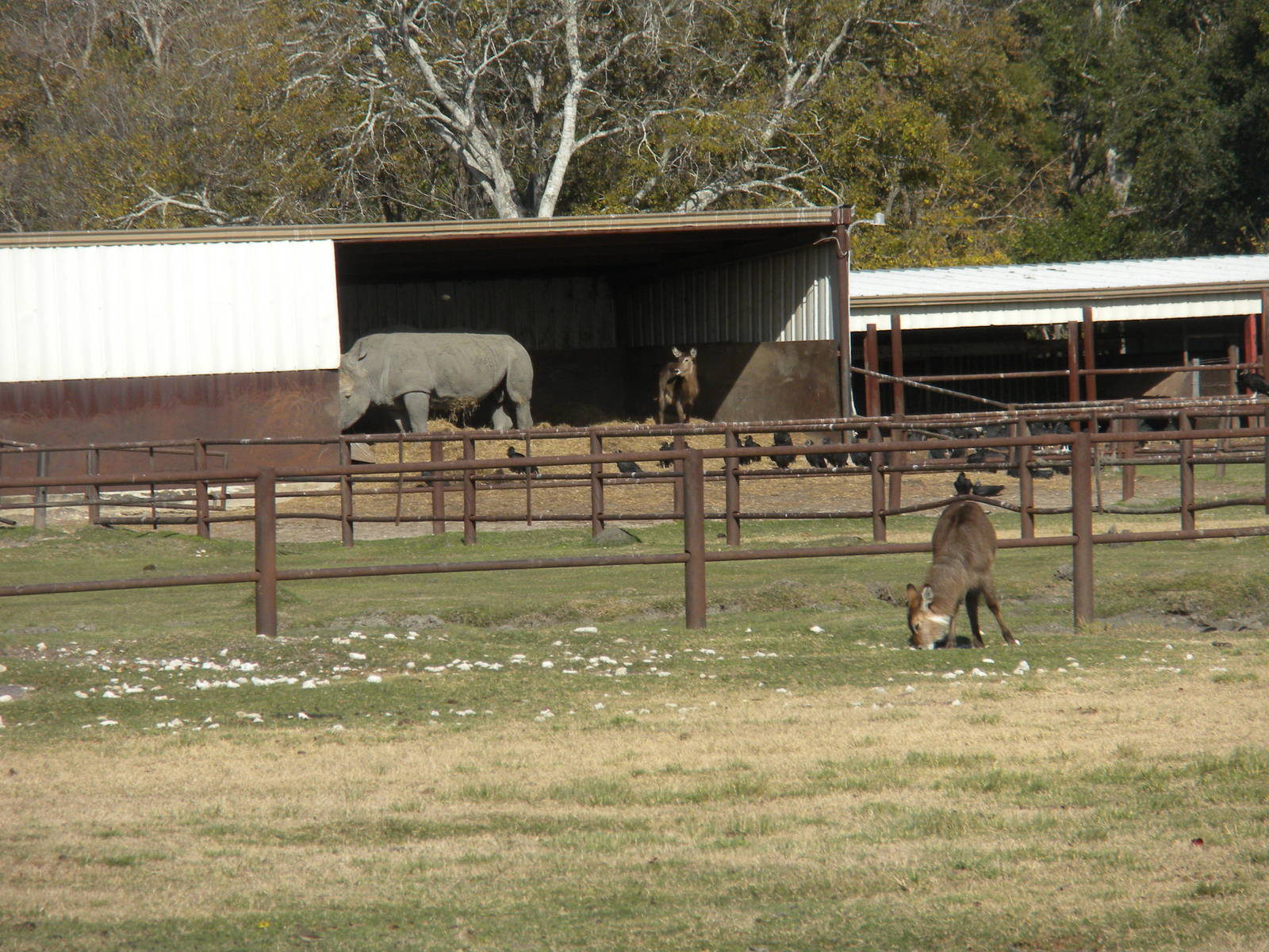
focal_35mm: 260
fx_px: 9531
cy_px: 476
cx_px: 634
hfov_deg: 7.6
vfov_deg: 5.7
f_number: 5.3
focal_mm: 46.2
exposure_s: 1/541
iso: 81
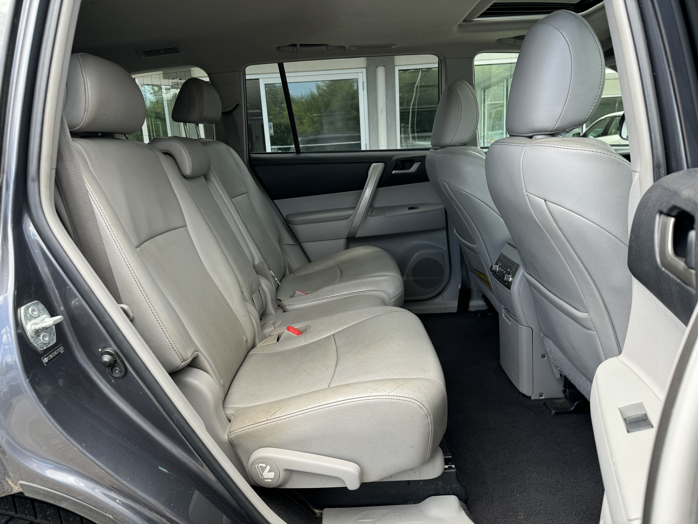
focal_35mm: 24
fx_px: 484
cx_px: 349
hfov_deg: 71.6
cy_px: 262
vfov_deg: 56.8
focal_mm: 6.76
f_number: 1.78
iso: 80
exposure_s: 1/345
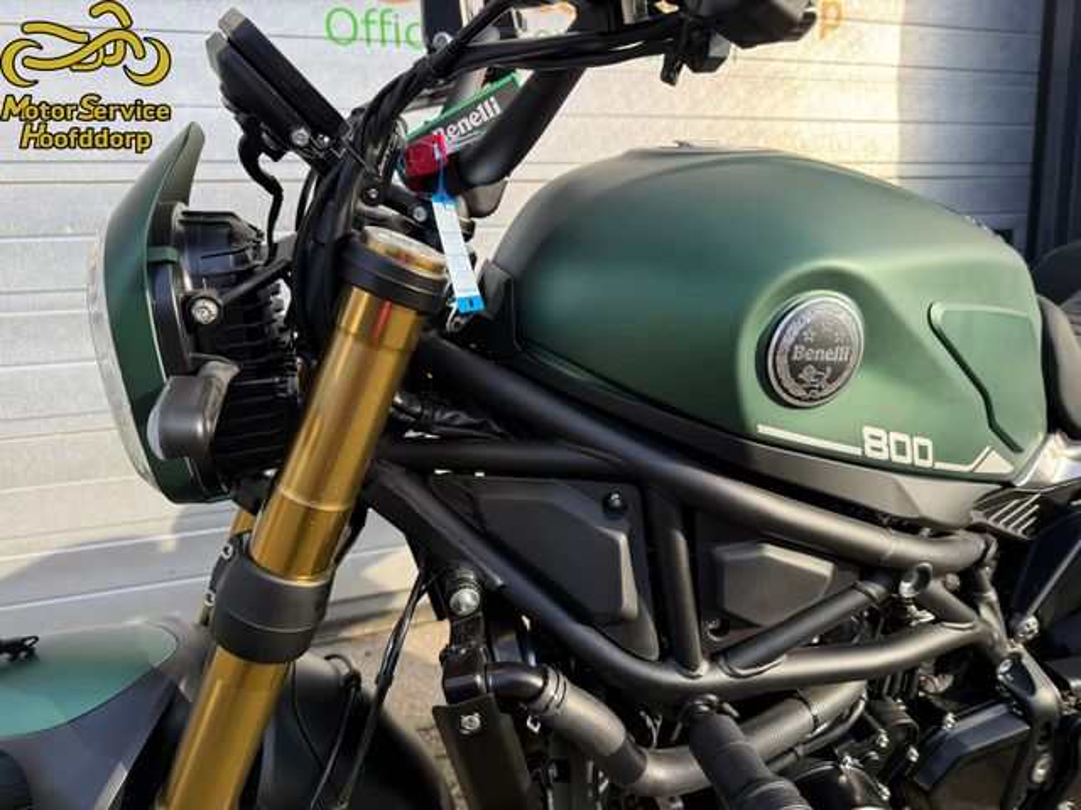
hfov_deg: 71.6
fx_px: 749
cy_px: 405
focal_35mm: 24
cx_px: 540
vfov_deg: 56.8
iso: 100
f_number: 1.78
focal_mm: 6.76
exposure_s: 1/788
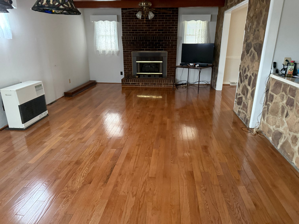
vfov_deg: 56.8
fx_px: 207
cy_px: 112
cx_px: 150
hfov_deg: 71.6
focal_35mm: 24
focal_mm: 6.76
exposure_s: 1/39
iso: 1000
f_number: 1.78
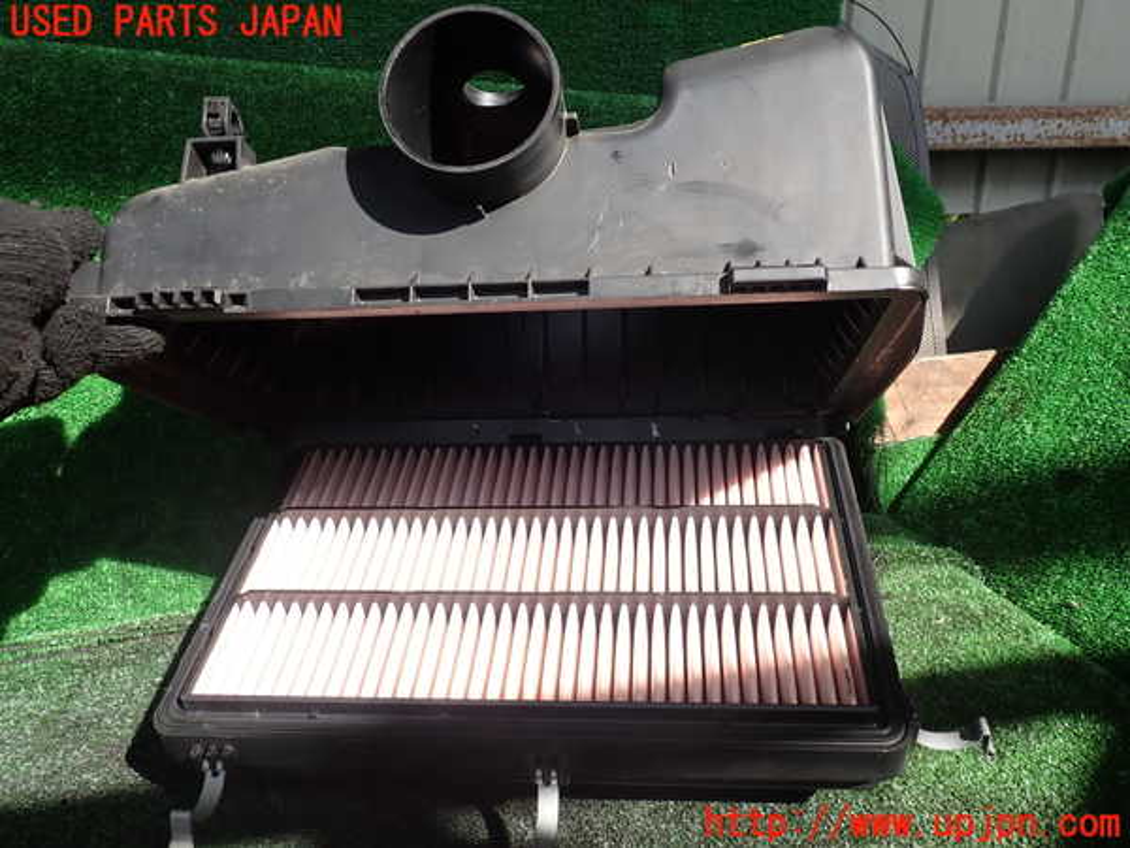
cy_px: 424
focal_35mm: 30
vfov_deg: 46.8
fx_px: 979
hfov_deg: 60.0
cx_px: 565
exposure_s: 1/320
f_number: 3.2
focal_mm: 5.4
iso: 100
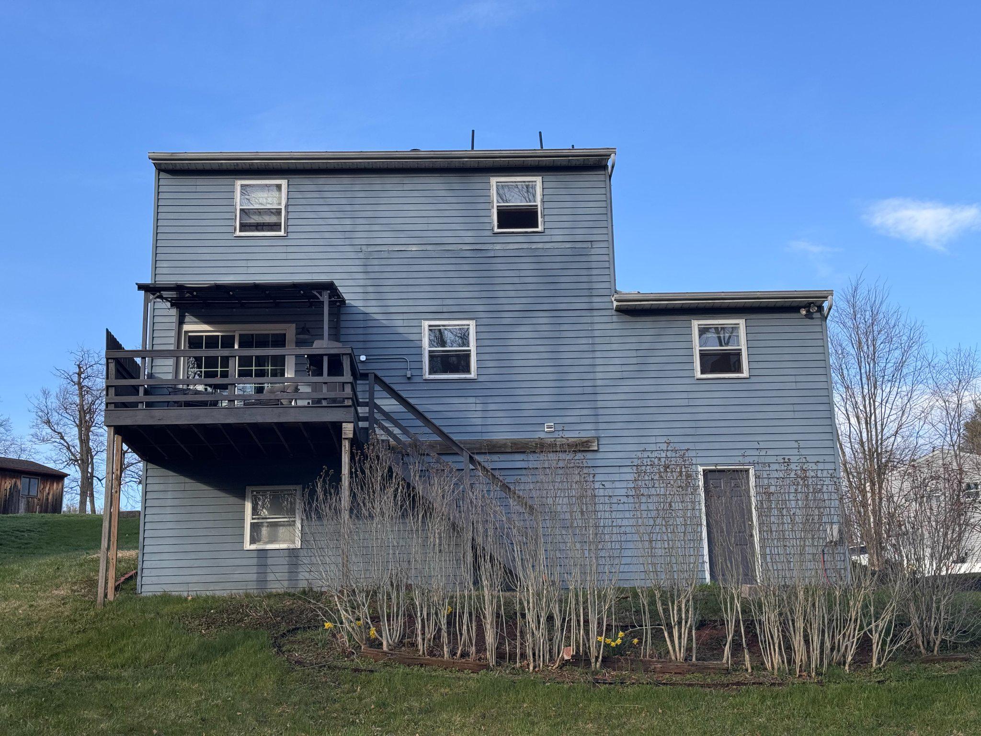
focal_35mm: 48
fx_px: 1360
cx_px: 490
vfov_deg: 30.3
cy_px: 368
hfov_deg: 39.7
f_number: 1.78
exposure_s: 1/1458
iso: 64
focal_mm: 6.76
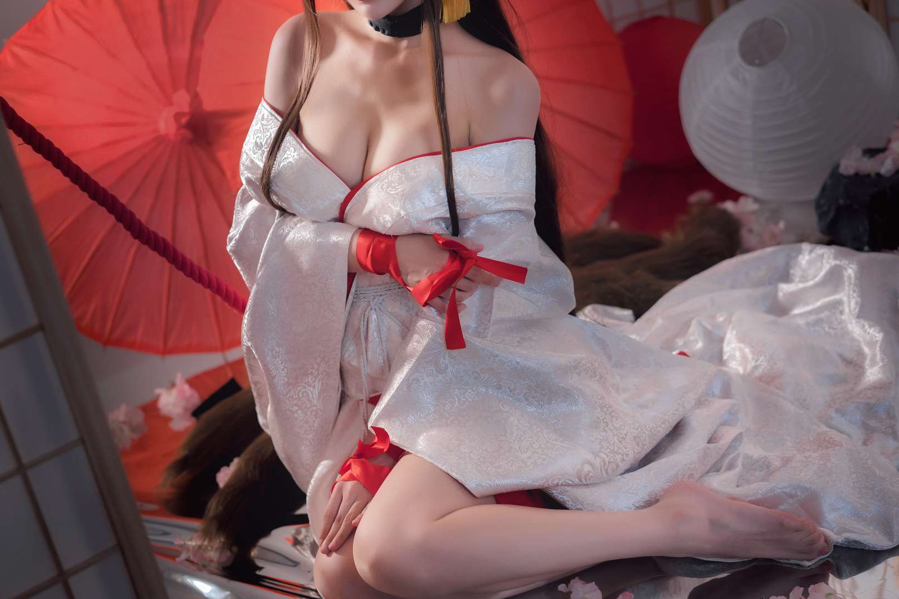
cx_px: 446
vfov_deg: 22.3
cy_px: 331
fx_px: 1523
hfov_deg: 32.9
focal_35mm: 61
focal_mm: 55
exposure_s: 1/125
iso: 1000
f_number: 2.5
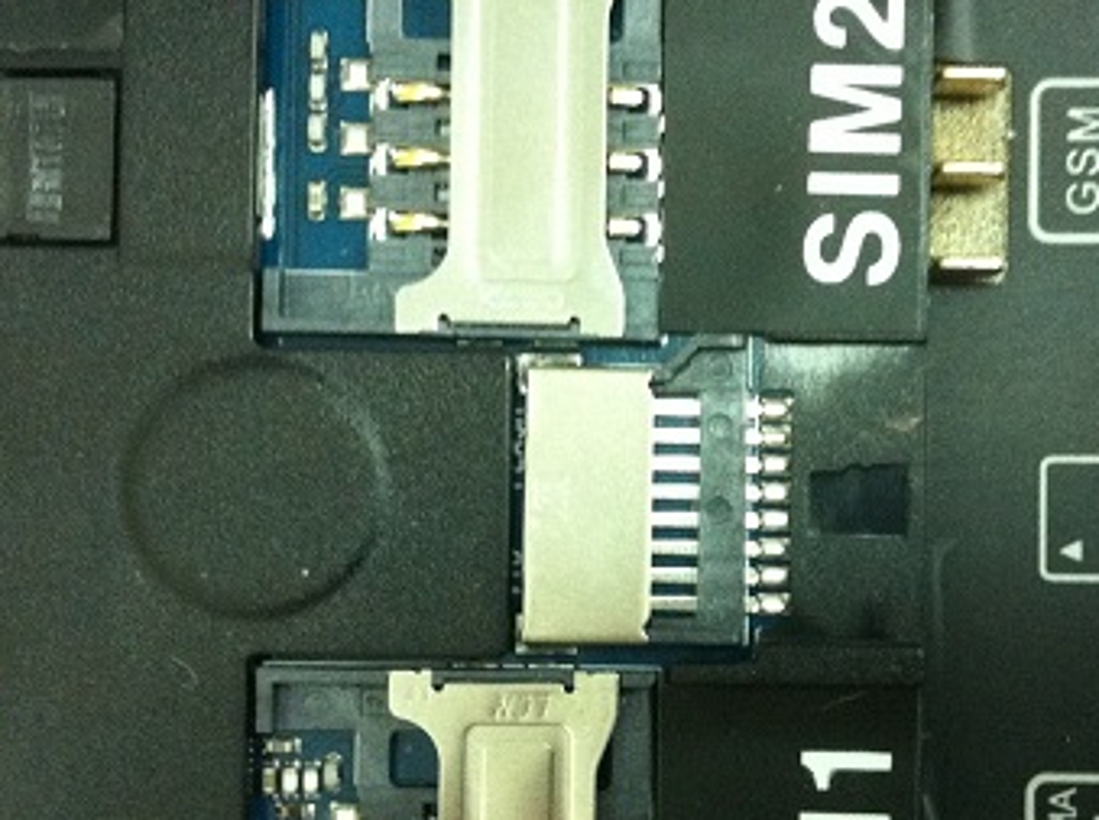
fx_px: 2092
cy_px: 483
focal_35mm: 66
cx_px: 746
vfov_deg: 22.2
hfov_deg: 29.2
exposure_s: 1/15
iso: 400
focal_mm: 3.85
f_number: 2.8
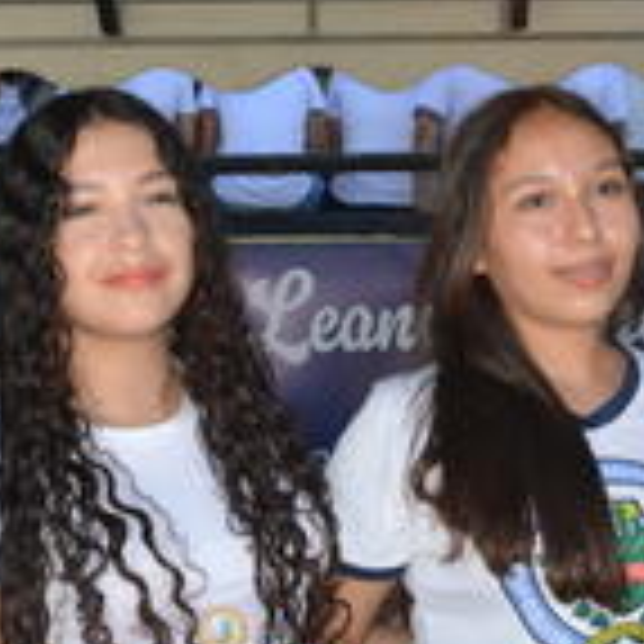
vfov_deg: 19.0
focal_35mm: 89
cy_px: 630
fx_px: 1873
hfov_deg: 19.5
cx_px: 333
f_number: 10
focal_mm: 20
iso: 200
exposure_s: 1/125
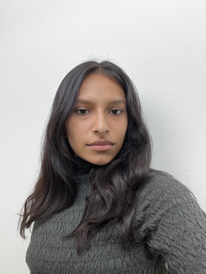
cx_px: 103
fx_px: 238
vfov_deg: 60.0
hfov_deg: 46.8
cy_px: 137
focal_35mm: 30
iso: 100
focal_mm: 2.71
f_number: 2.2
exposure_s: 1/108
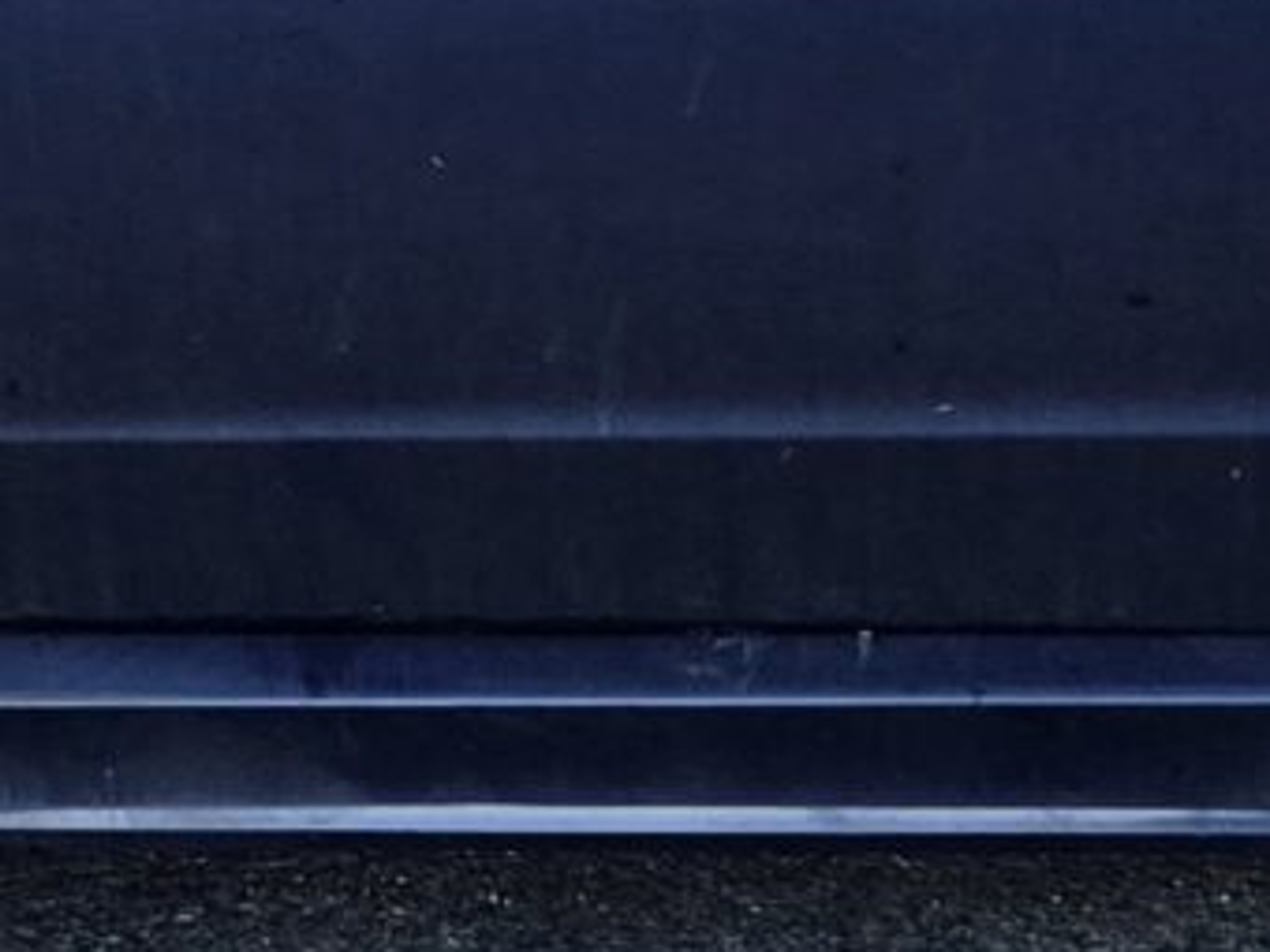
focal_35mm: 173
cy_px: 4
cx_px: 1434
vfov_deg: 8.5
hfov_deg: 11.3
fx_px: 6347
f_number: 1.8
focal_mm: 5.4
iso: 64
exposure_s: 1/180
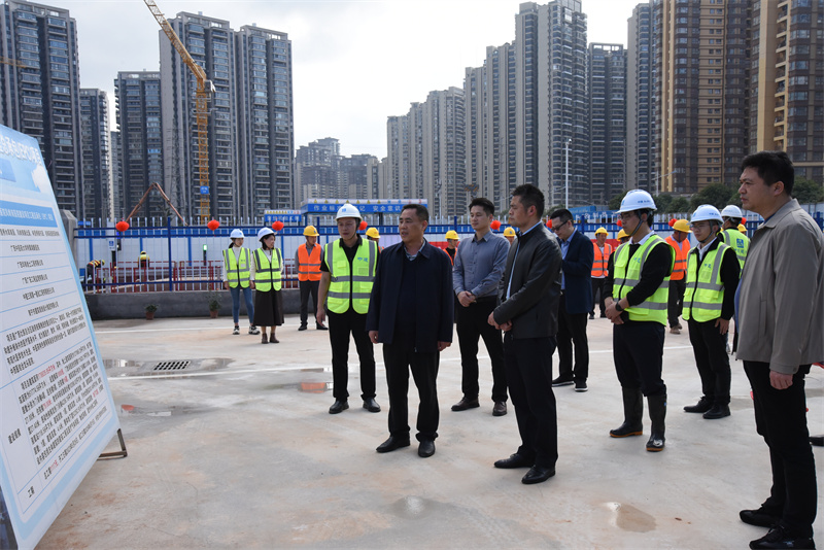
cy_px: 275
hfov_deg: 54.4
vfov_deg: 37.9
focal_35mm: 35
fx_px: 801
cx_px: 412
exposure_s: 1/800
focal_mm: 35
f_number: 14
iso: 2000
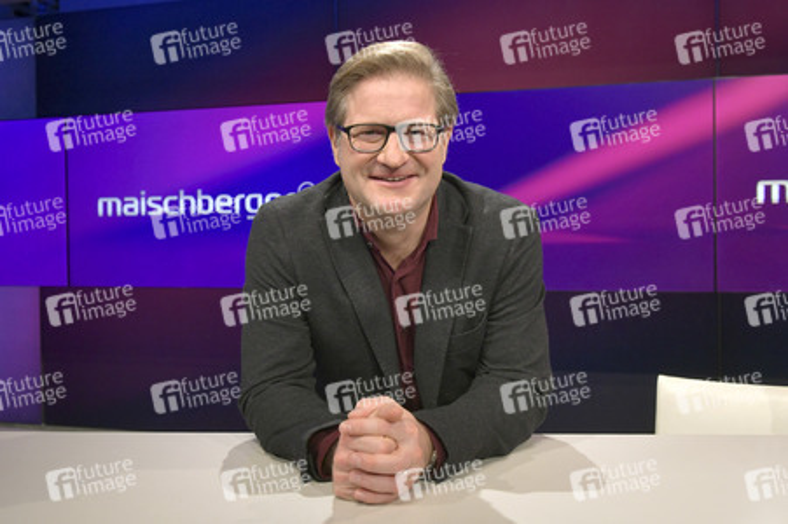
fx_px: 700
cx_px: 394
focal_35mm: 32
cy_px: 262
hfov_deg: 58.8
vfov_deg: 41.1
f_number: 6.3
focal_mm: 32
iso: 1600
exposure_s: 1/200
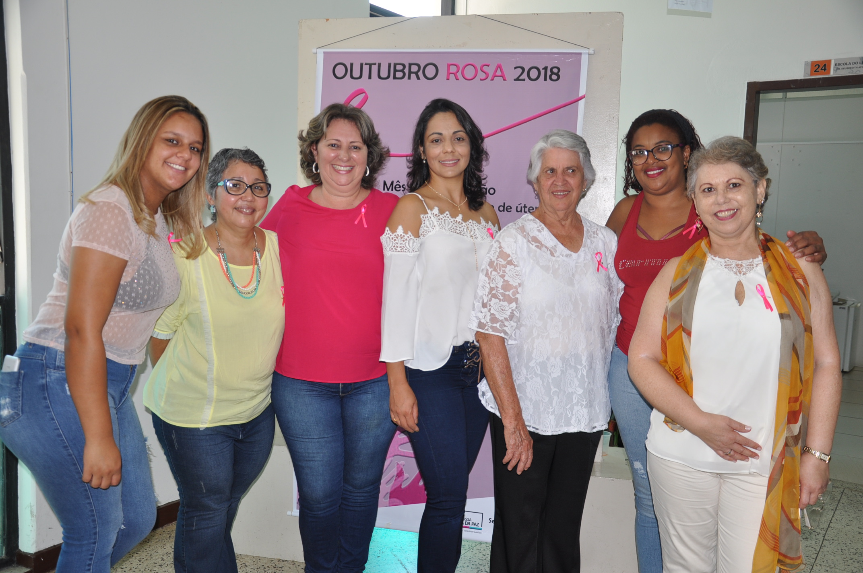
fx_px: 862
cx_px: 432
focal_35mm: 36
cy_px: 286
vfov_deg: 36.8
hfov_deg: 53.2
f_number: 3.8
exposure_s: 1/60
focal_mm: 24
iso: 200
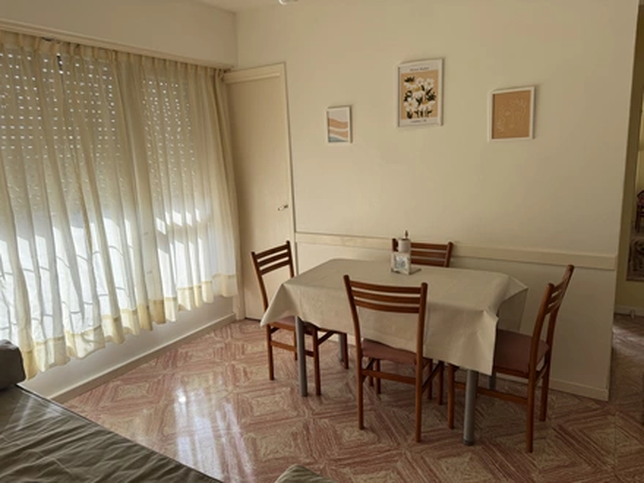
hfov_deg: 71.6
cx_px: 322
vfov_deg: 56.8
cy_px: 242
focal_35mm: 24
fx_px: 446
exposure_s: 1/633
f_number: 1.78
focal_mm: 6.76
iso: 80
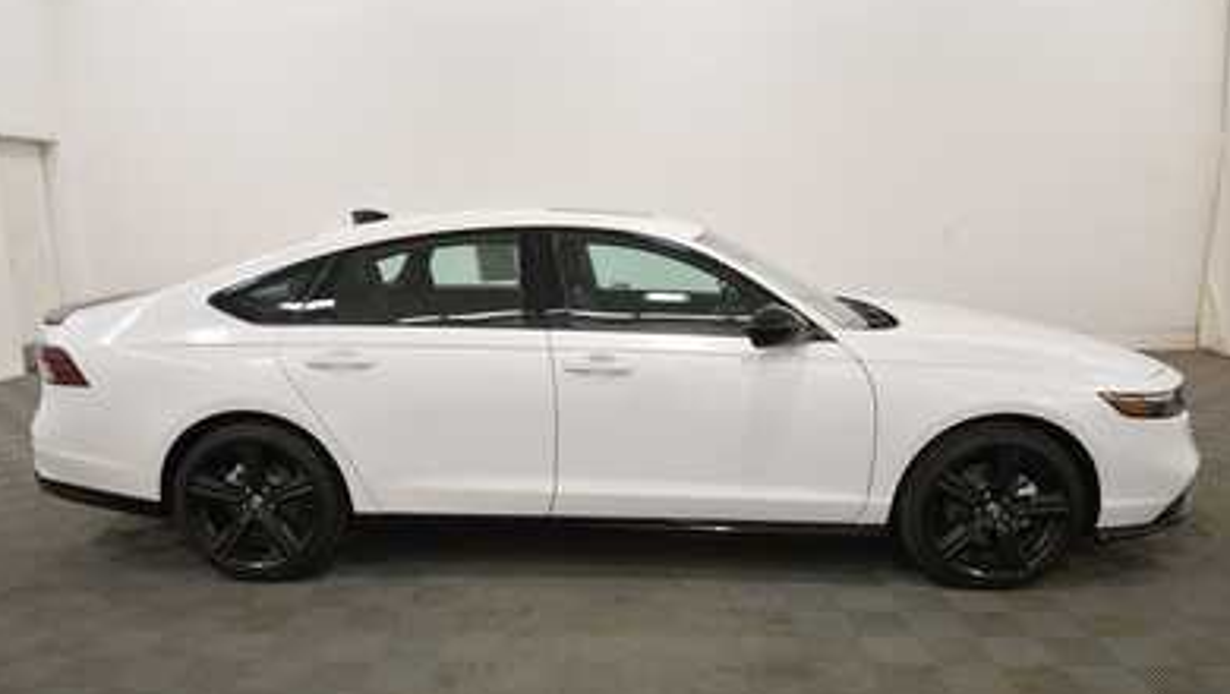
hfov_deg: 66.0
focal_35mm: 29
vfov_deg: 40.1
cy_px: 402
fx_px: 946
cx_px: 615
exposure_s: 1/250
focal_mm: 18
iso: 800
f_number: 5.3
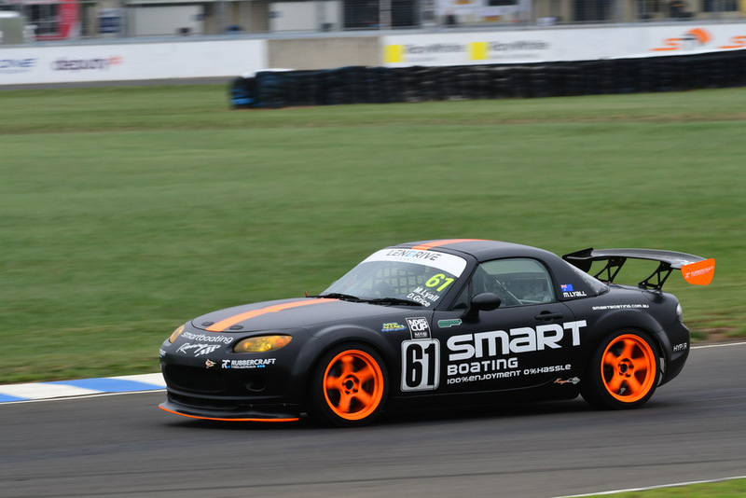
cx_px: 373
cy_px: 249
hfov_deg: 6.5
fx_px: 6530
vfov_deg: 4.4
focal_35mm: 315
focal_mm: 210
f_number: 10
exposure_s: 1/320
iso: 320
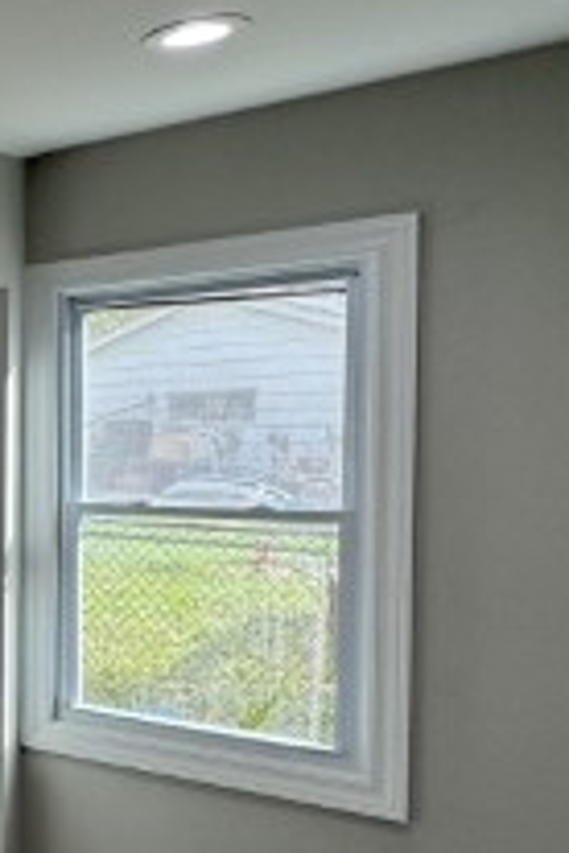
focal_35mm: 45
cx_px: -437
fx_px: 1067
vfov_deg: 43.5
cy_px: 499
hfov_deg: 21.0
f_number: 2.2
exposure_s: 1/120
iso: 64
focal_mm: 2.22
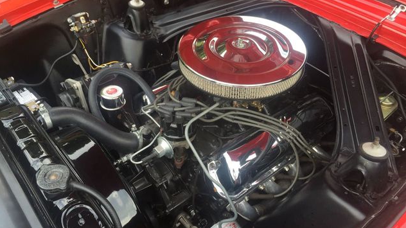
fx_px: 344
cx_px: 204
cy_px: 101
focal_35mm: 32
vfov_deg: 36.6
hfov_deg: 61.0
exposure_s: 1/120
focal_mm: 4.15
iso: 40
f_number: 2.2
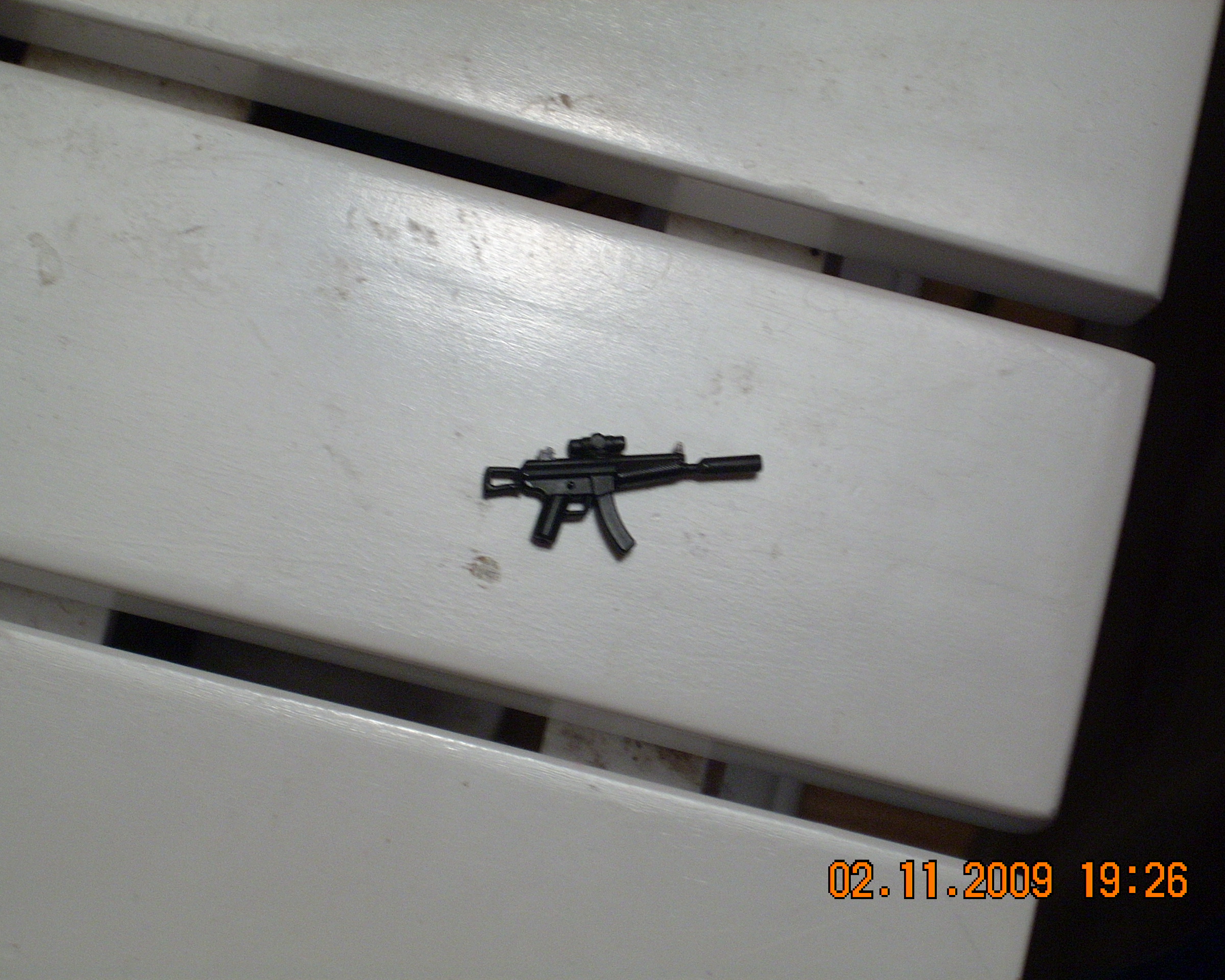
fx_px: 4278
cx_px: 589
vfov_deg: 13.1
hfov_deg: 16.3
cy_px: 489
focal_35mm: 118
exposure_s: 1/30
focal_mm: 18.6
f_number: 5.2
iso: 168
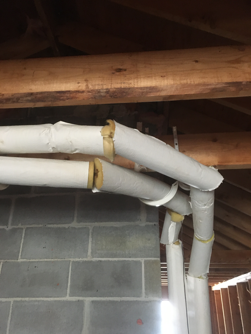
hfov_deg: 48.2
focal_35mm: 29
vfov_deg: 61.7
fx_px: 280
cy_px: 167
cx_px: 126
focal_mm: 4.15
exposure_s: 1/15
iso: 250
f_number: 2.2
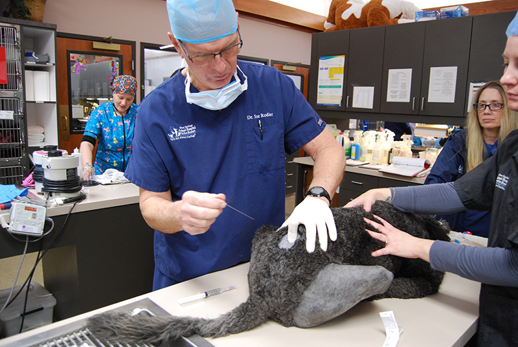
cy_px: 174
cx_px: 259
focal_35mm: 27
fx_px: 389
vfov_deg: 48.1
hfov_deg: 67.3
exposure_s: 1/30
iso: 640
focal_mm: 18
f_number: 3.5
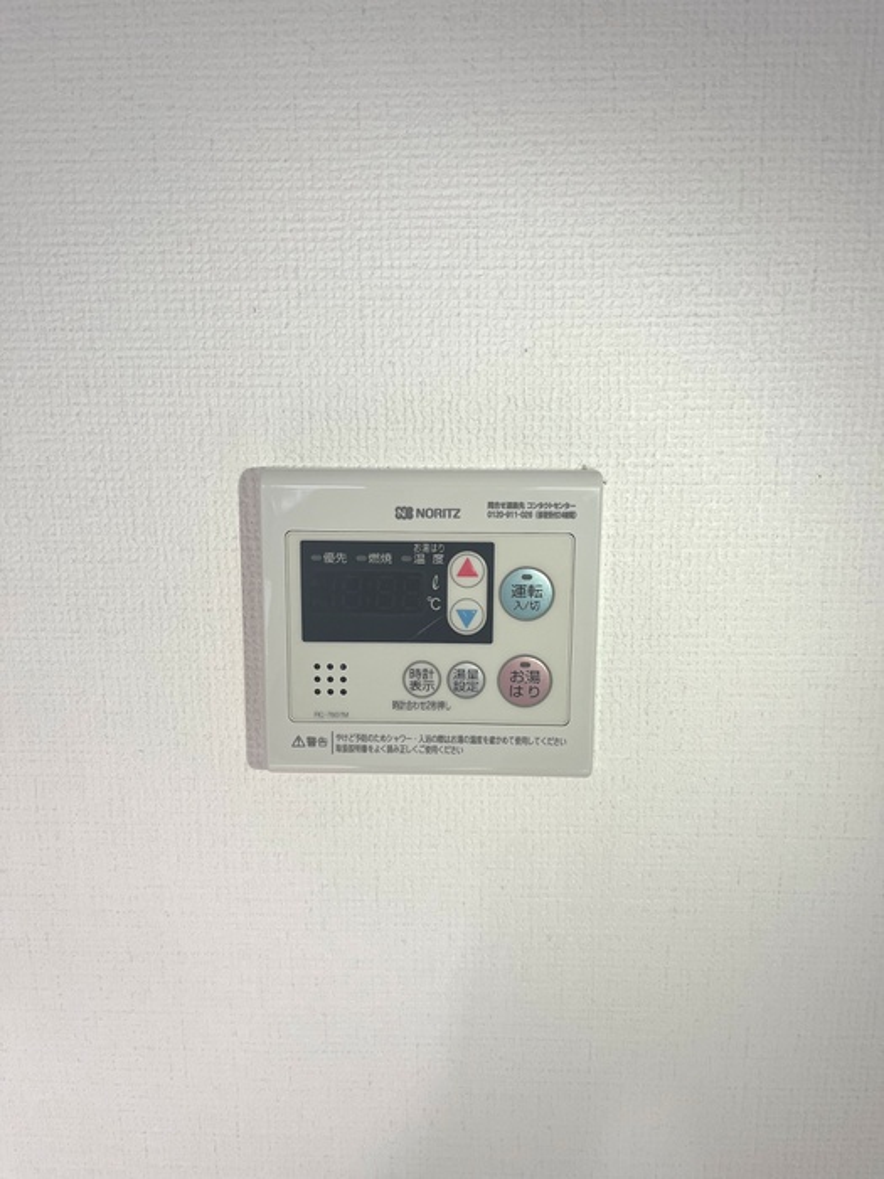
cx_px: 442
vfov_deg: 67.3
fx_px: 885
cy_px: 590
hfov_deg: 53.1
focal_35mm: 26
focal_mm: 5.1
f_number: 1.6
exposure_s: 1/121
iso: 125
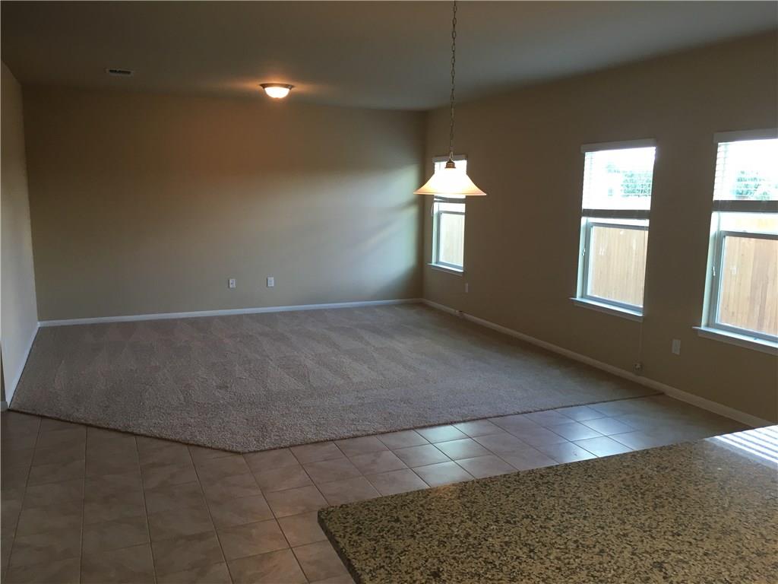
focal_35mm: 29
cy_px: 292
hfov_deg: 61.7
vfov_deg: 48.2
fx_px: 652
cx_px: 389
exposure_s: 1/30
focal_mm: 4.15
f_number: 2.2
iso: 50
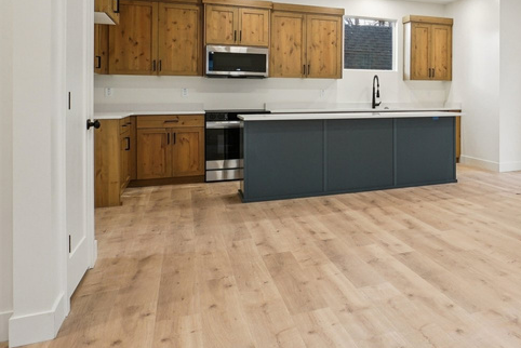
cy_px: 89
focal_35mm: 34
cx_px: 535
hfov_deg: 45.7
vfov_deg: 38.0
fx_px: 492
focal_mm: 16
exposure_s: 1/25
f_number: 8
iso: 400
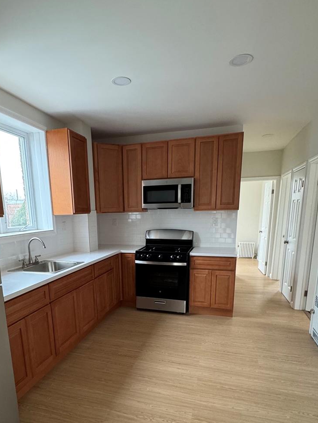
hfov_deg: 60.7
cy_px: 272
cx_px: 133
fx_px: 269
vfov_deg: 74.6
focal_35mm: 22
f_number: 2.2
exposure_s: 1/60
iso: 320
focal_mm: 2.22
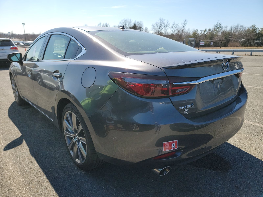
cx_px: 132
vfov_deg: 56.8
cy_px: 98
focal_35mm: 24
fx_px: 182
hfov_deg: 71.6
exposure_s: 1/726
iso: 50
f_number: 1.8
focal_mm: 6.7
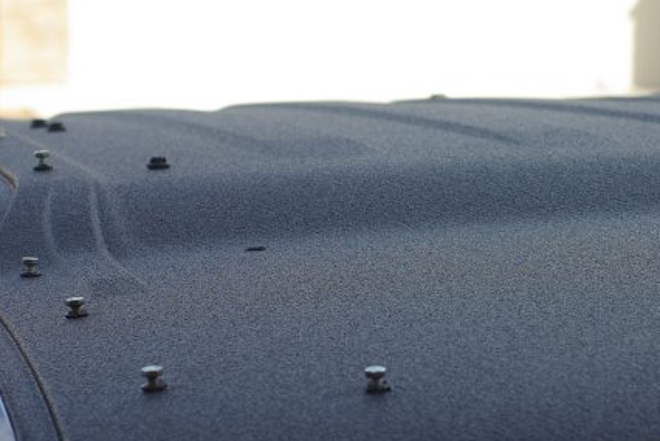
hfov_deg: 11.6
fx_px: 3230
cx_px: 547
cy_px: 220
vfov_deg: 7.8
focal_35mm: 176
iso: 100
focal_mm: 50
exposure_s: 1/180
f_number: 5.6
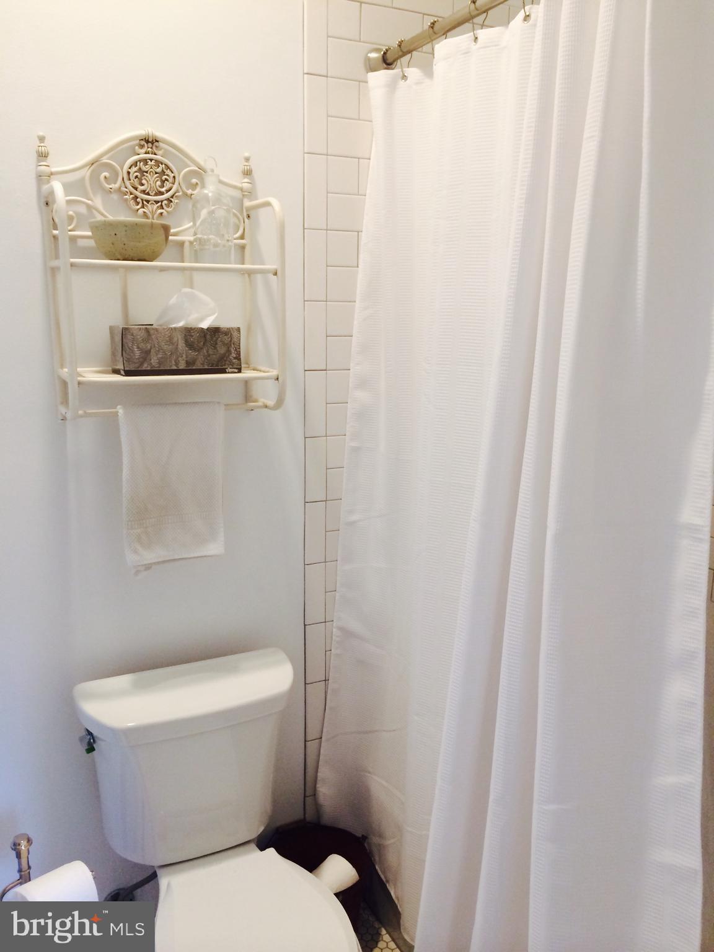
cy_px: 476
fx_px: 825
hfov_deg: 46.8
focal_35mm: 30
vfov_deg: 60.0
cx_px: 357
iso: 80
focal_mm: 4.12
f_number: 2.2
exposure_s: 1/30
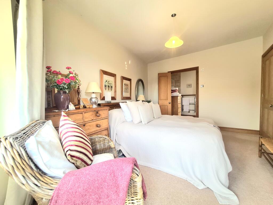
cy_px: 102
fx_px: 103
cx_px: 136
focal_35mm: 13
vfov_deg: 89.9
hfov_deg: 106.2
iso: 100
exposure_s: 1/120
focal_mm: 2.22
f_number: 2.2
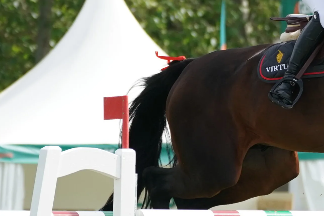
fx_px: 6893
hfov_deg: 2.7
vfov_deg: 1.8
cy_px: 231
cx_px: 345
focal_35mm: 766
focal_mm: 187
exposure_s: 1/2000
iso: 800
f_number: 5.6
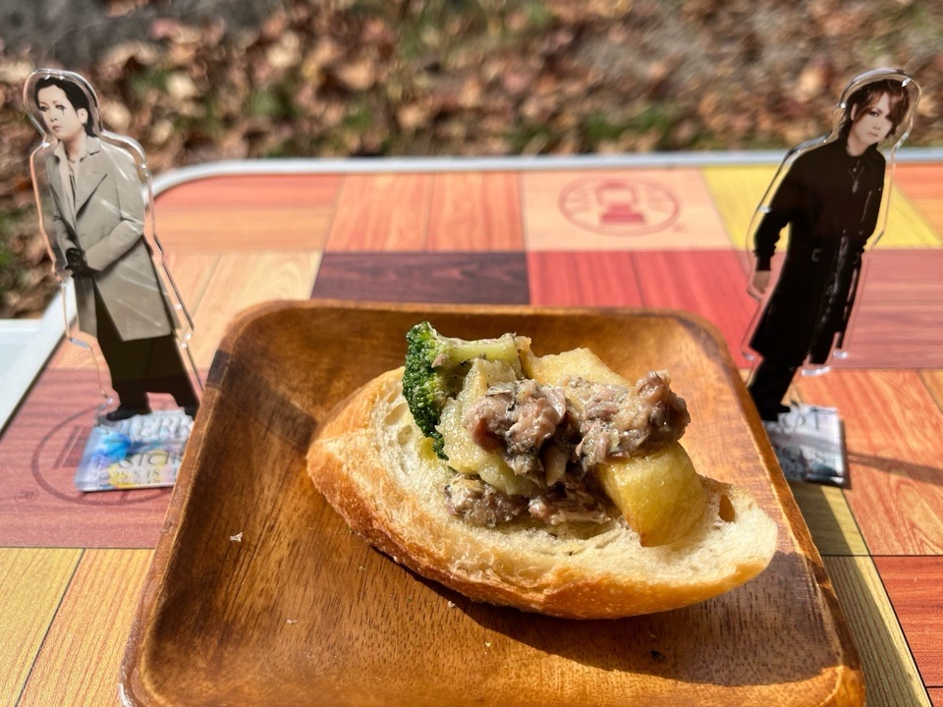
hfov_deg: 67.3
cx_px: 472
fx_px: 708
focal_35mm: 26
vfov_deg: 53.1
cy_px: 354
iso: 50
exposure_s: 1/3413
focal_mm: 5.1
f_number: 1.6
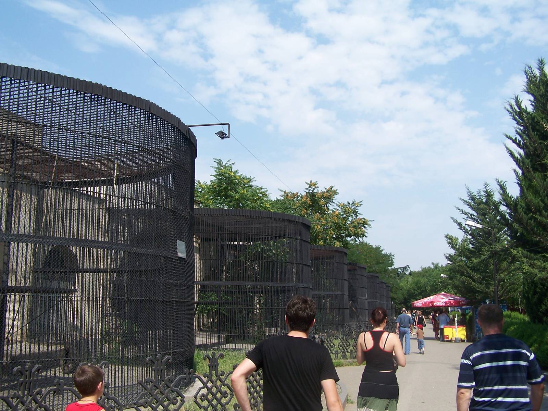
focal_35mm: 38
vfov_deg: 37.7
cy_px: 206
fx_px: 602
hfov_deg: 49.0
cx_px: 274
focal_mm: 6.3
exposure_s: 1/640
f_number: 4
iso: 80
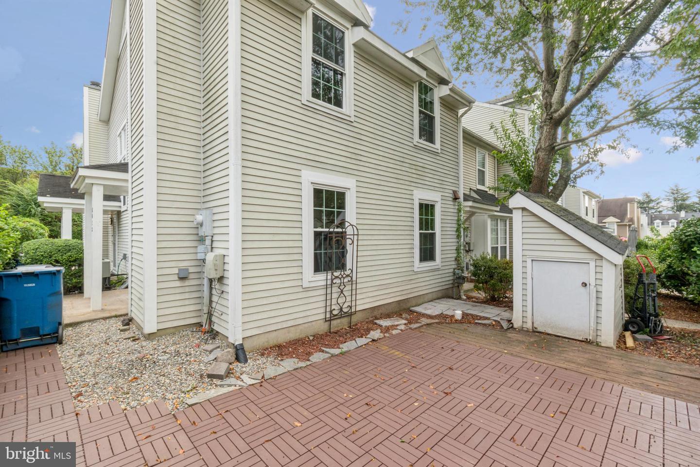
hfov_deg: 100.4
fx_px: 292
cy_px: 234
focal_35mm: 15
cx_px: 350
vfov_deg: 77.3
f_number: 22
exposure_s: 1/20
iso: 200
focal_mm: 10
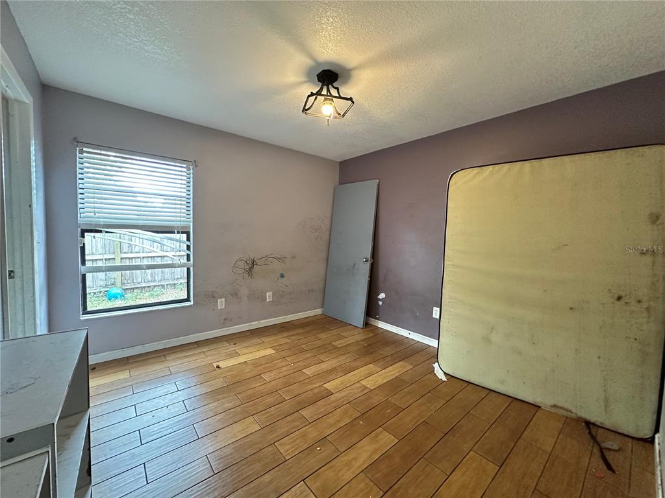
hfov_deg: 102.1
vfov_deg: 85.7
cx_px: 332
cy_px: 249
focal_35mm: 14
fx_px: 269
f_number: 2.2
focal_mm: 2.22
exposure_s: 1/60
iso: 320
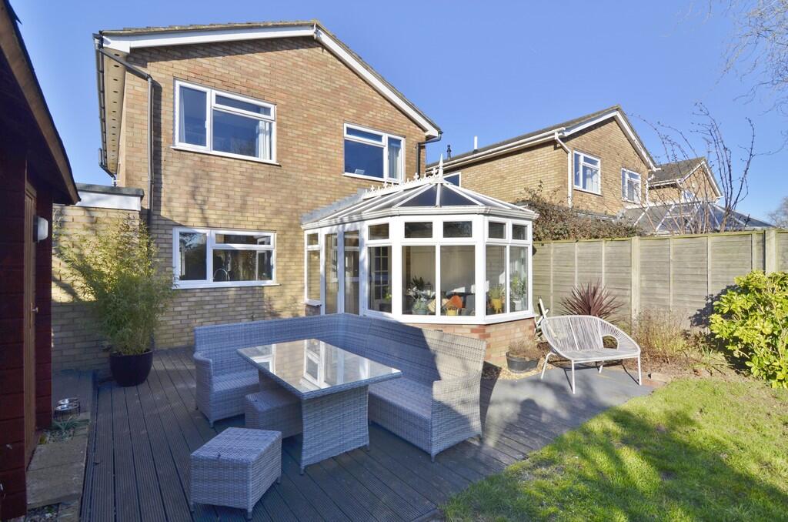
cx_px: 394
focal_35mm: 16
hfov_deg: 95.1
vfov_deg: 71.8
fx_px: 360
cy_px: 261
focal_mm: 11
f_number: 8
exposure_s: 1/250
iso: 160
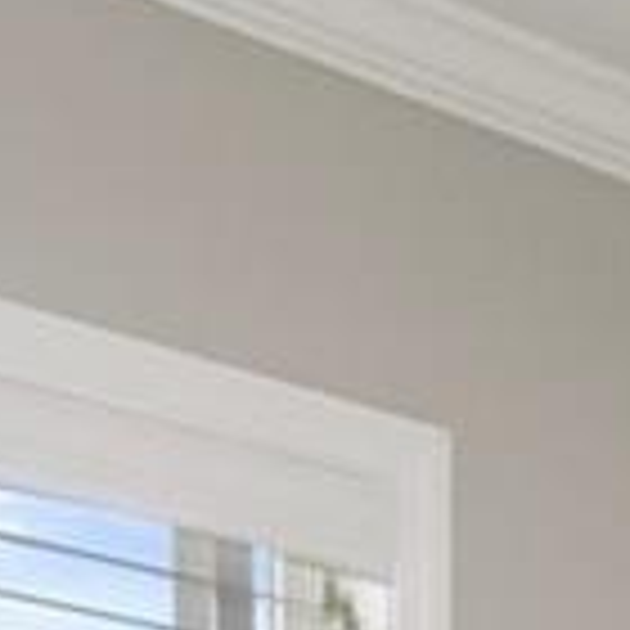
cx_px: 2052
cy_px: 1557
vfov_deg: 9.4
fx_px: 3397
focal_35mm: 165
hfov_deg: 8.4
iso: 320
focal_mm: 17
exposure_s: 1.3
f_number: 9
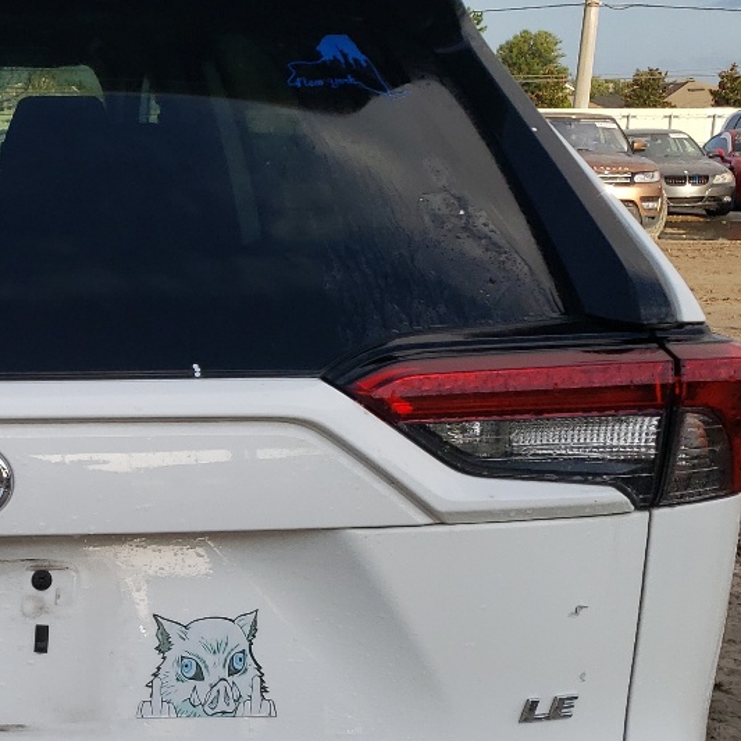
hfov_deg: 23.5
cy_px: 630
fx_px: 1671
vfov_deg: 24.5
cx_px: -75
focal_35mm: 69
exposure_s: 1/1667
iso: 50
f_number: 1.5
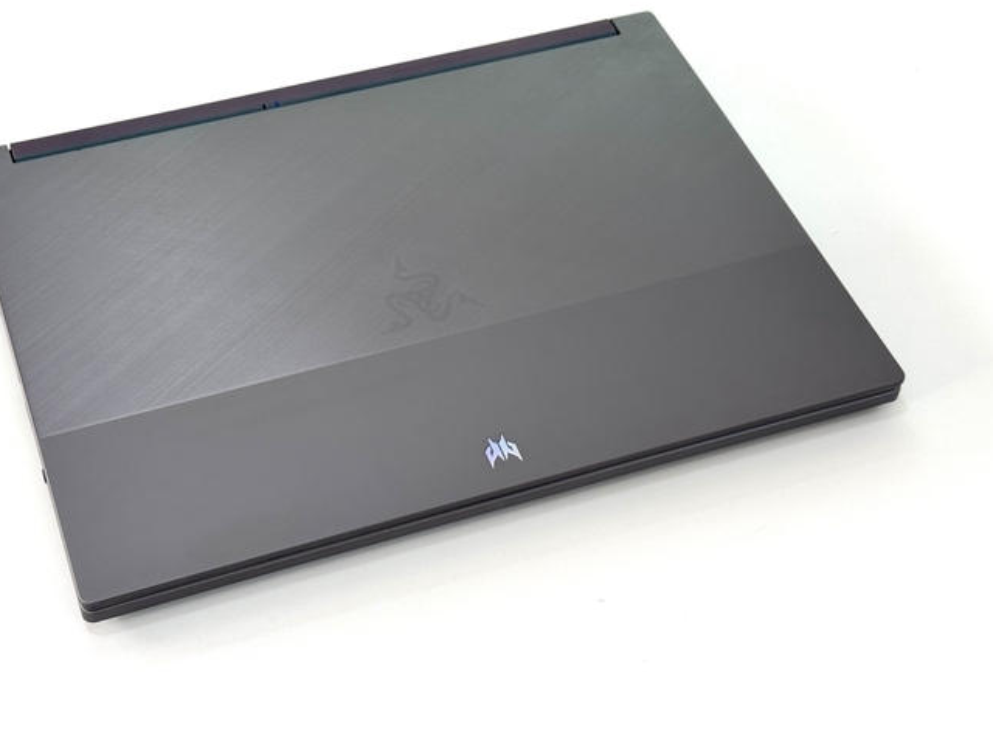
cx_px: 382
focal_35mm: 60
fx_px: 1721
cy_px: 318
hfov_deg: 32.1
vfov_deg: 24.4
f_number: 1.78
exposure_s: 1/174
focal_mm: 6.76
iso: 50
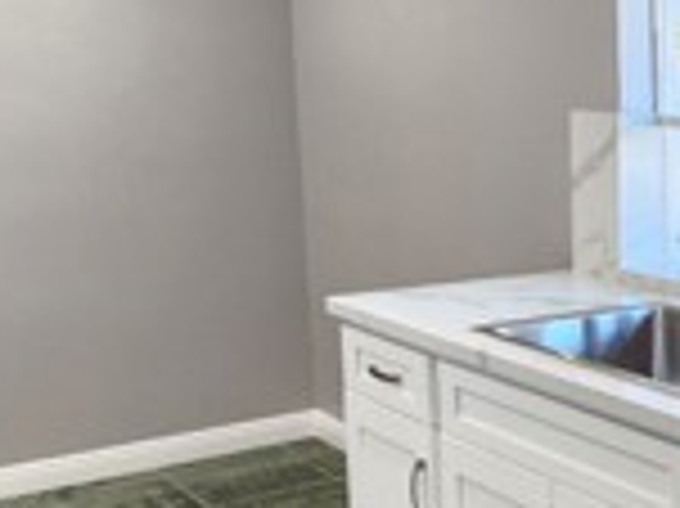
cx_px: 950
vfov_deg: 26.5
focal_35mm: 55
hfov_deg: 27.3
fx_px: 1080
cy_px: 274
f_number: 2.2
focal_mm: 2.2
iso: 160
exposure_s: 1/60
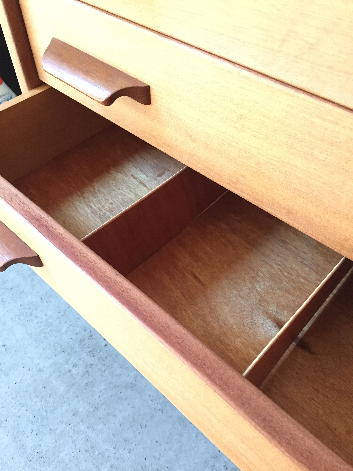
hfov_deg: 48.2
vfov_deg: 61.7
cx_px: 176
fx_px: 394
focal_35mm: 29
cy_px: 236
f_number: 2.2
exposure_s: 1/25
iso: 250
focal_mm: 4.15
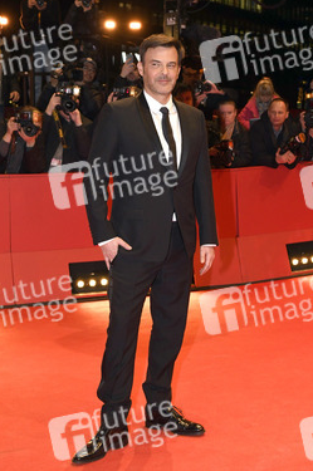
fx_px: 628
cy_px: 242
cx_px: 150
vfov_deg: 41.2
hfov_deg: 28.0
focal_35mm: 48
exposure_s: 1/320
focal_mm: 30
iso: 1250
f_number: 5
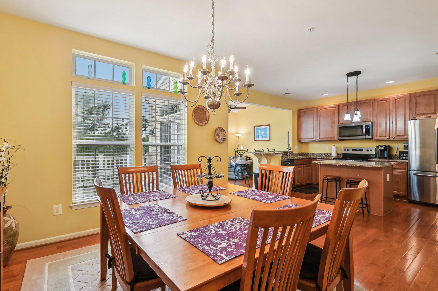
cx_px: 196
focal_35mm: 17
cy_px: 145
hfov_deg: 93.0
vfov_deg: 70.4
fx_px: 207
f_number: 8
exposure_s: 1/25
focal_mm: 14
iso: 100
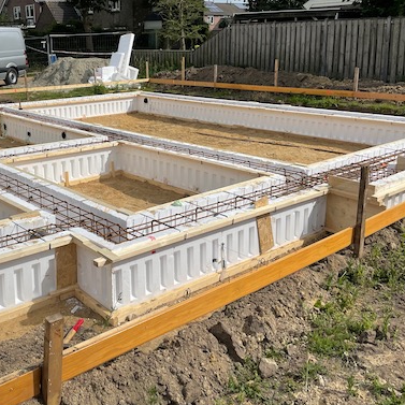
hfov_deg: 42.3
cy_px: 153
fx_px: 516
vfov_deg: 42.5
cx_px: 138
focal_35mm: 39
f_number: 1.6
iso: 32
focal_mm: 4.2
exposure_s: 1/6897
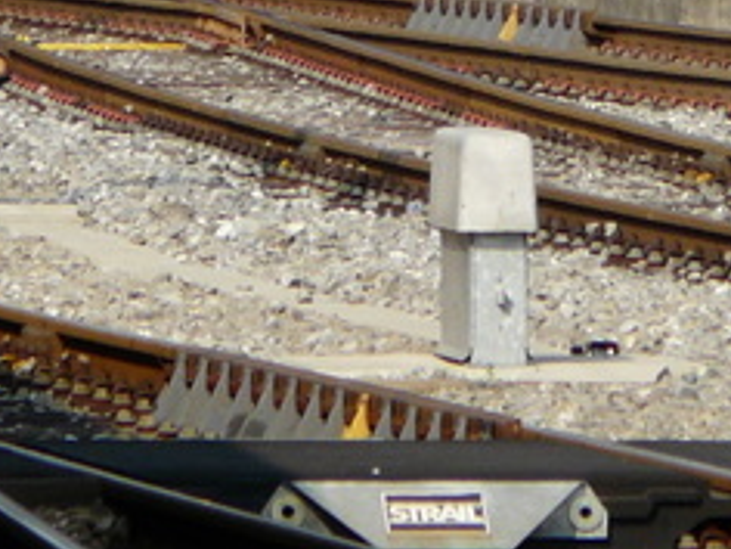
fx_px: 32436
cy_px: -444
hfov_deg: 1.3
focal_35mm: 1536
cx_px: 412
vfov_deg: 1.0
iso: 100
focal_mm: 59.5
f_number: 5.6
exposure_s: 1/400
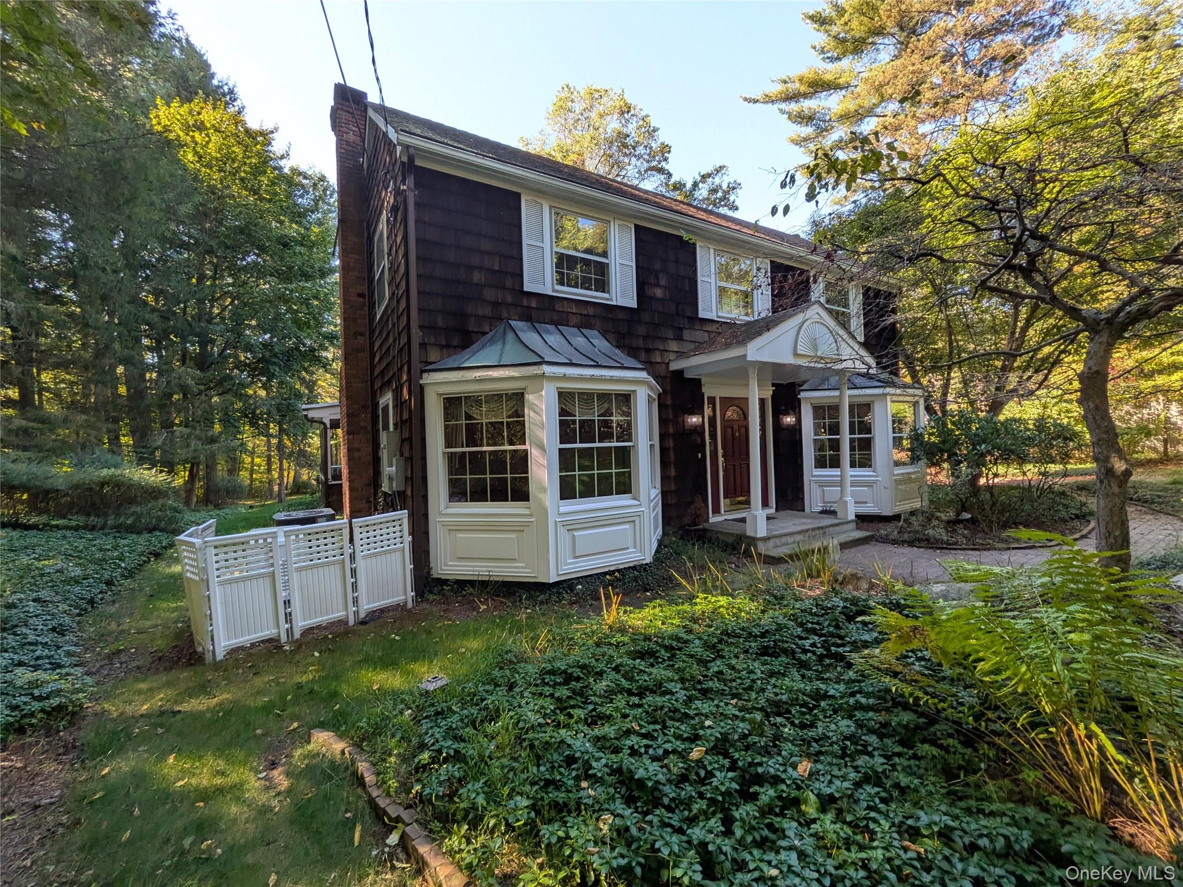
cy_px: 444
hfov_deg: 102.1
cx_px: 592
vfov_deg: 85.7
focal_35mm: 14
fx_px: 478
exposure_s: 1/236
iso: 56
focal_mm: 1.83
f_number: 2.2
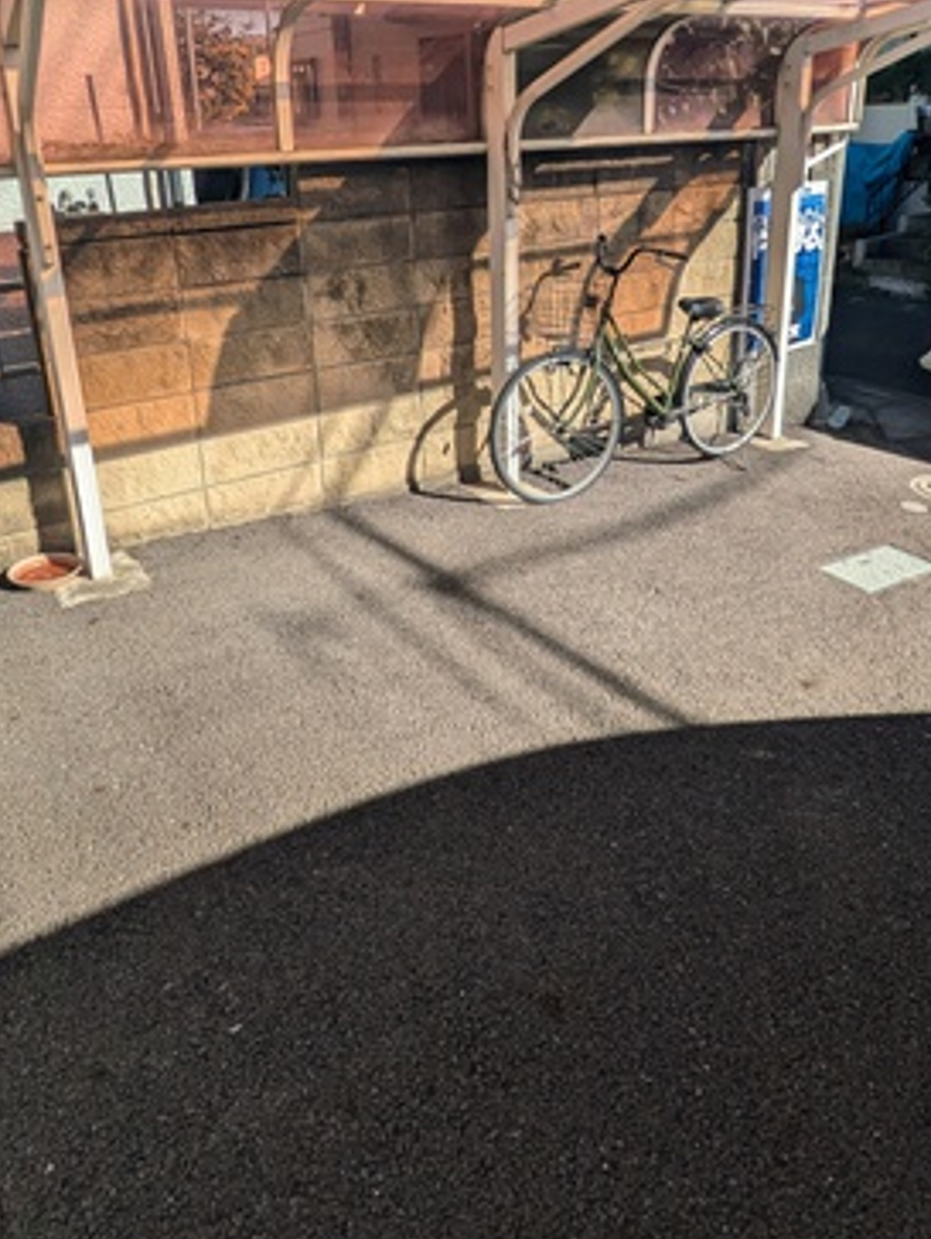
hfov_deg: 51.4
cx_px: 488
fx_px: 967
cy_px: 406
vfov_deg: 63.5
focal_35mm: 27
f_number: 2.2
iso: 45
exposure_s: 1/1577
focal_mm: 1.83
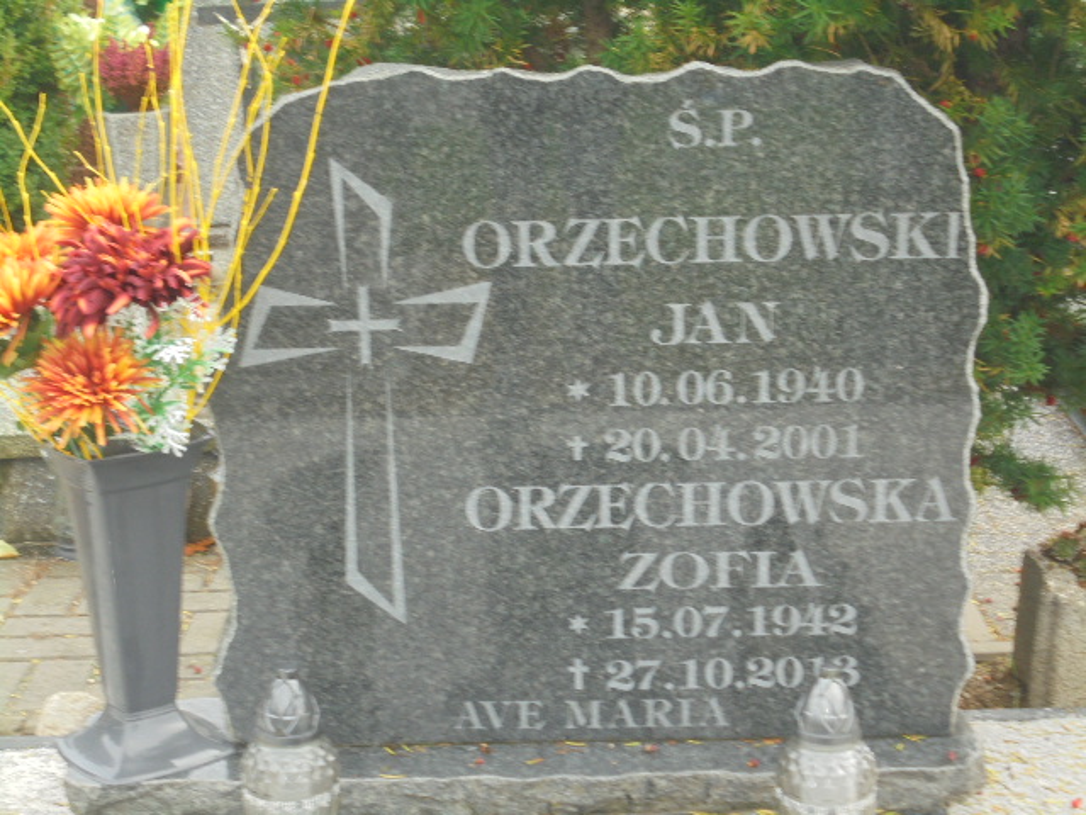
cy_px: 408
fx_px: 2290
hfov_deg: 26.7
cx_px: 543
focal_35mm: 73
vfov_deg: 20.2
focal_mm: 13.1
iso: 100
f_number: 6.1
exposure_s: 1/30
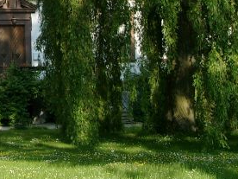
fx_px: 1196
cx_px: -46
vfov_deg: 8.4
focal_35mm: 174
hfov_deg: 11.2
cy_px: -75
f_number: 4
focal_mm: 12.52
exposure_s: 1/318
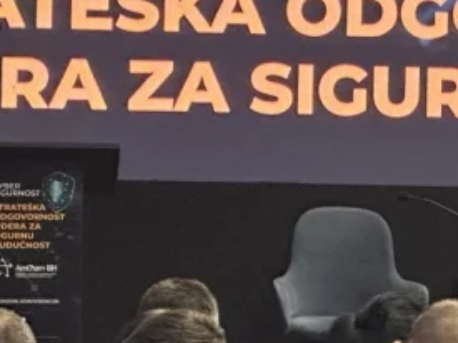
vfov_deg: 4.3
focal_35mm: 346
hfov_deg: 5.6
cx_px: 815
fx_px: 4576
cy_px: 127
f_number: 2.8
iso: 640
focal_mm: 9
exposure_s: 1/41
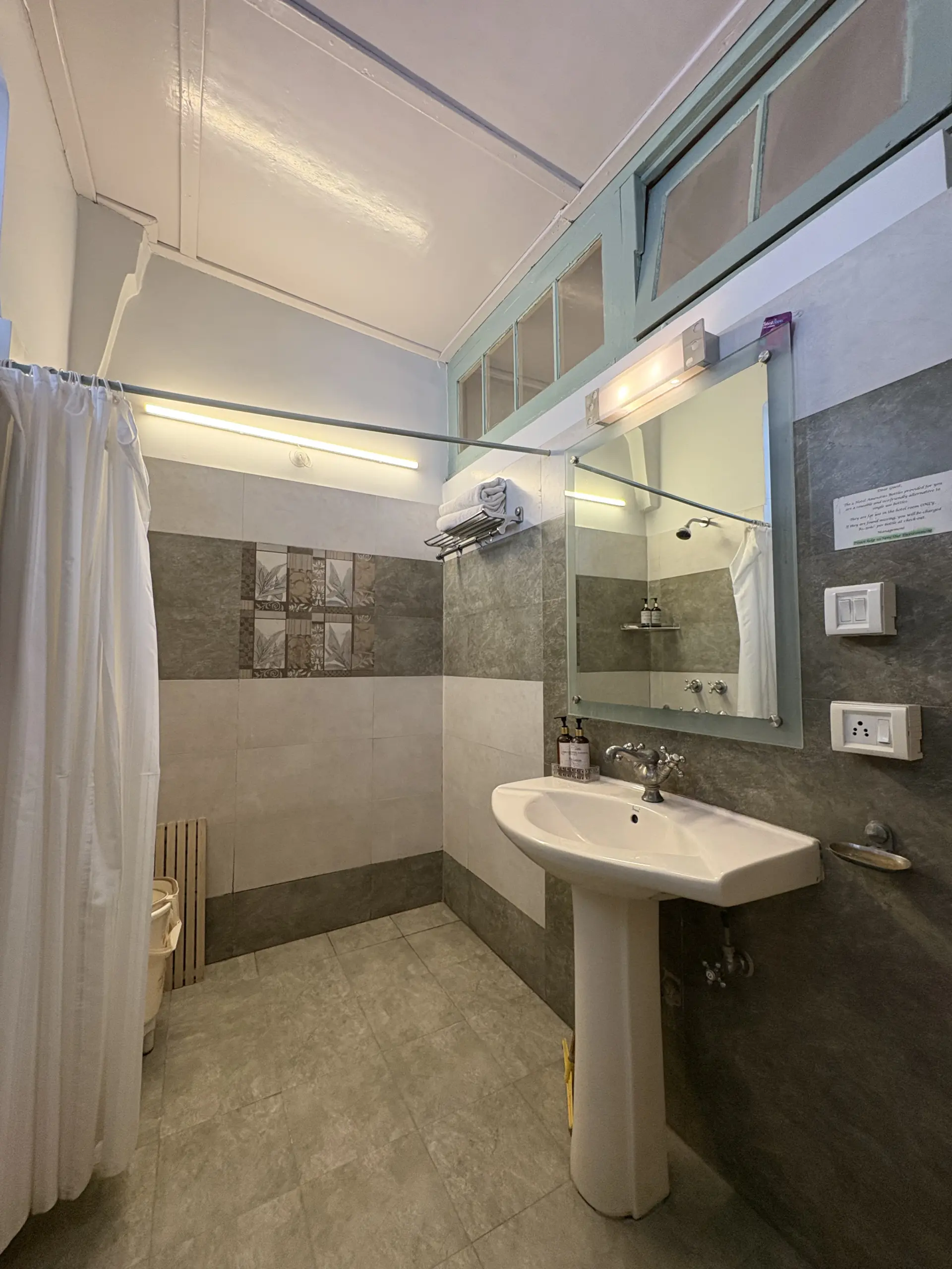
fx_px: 513
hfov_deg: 85.7
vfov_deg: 102.1
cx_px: 476
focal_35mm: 14
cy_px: 634
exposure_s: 1/51
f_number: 2.2
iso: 320
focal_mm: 2.22
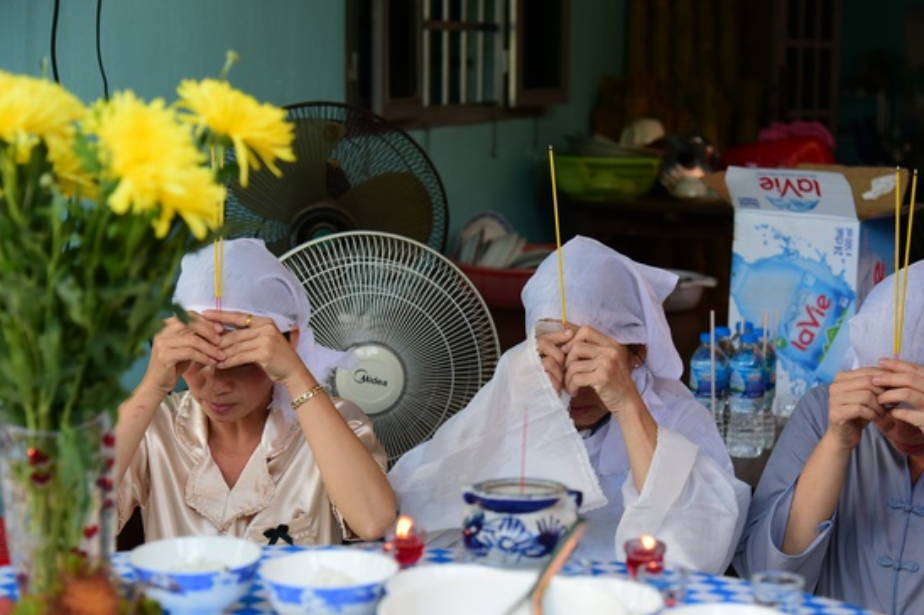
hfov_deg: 29.2
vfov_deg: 19.7
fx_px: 1770
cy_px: 355
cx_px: 541
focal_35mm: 69
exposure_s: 1/160
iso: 320
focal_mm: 58
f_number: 4
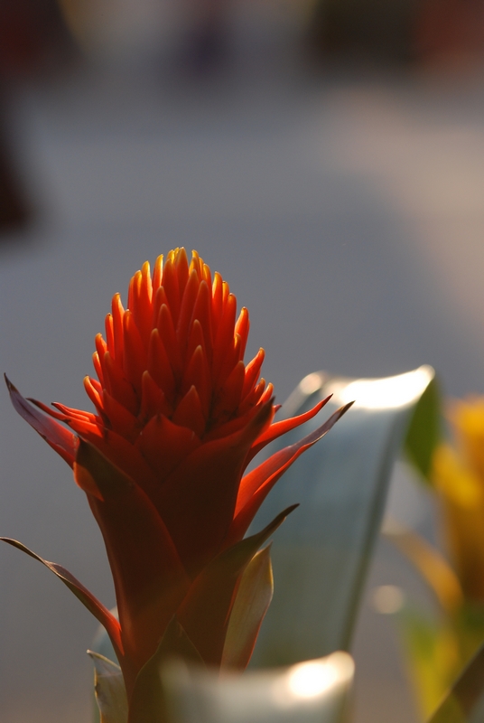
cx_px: 242
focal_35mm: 165
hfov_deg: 8.3
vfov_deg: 12.4
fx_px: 3316
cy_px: 362
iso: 250
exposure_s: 1/250
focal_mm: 110
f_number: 4
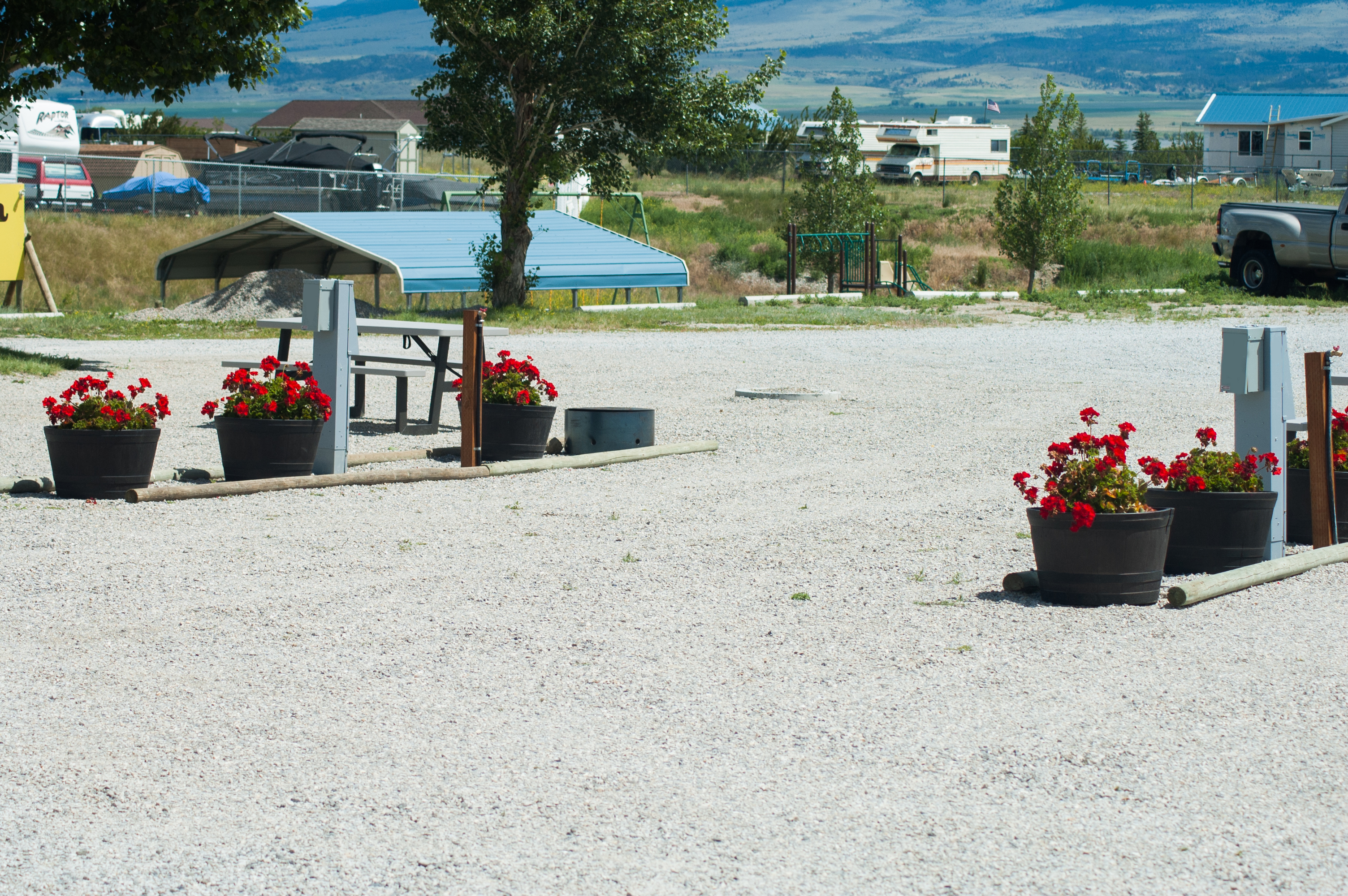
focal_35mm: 105
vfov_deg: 13.0
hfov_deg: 19.5
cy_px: 448
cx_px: 674
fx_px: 3928
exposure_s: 1/800
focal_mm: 70
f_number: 8
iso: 200
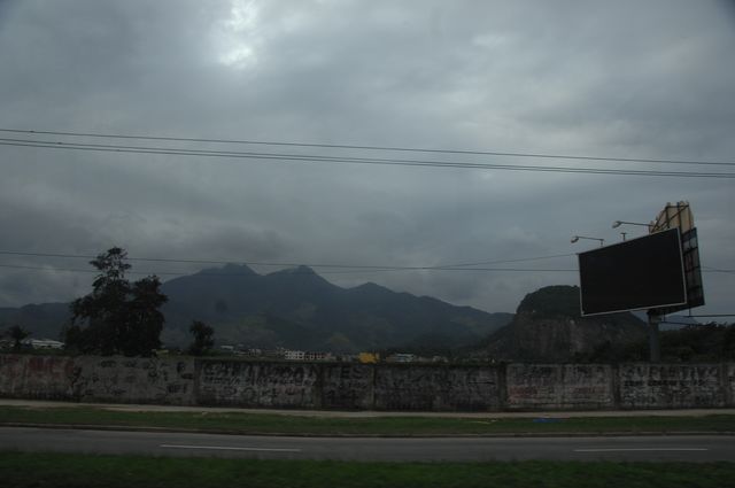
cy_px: 244
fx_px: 551
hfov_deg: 67.4
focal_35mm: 27
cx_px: 368
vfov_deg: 47.8
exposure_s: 1/400
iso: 200
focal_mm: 18
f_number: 5.6
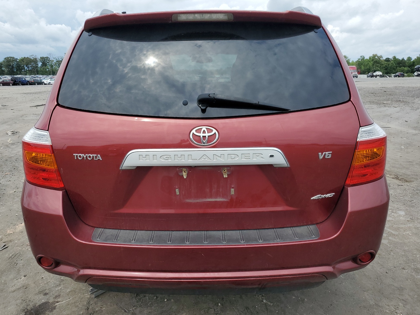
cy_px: 160
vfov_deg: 51.4
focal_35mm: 27
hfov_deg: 65.3
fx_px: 328
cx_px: 204
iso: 50
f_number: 1.5
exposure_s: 1/3333
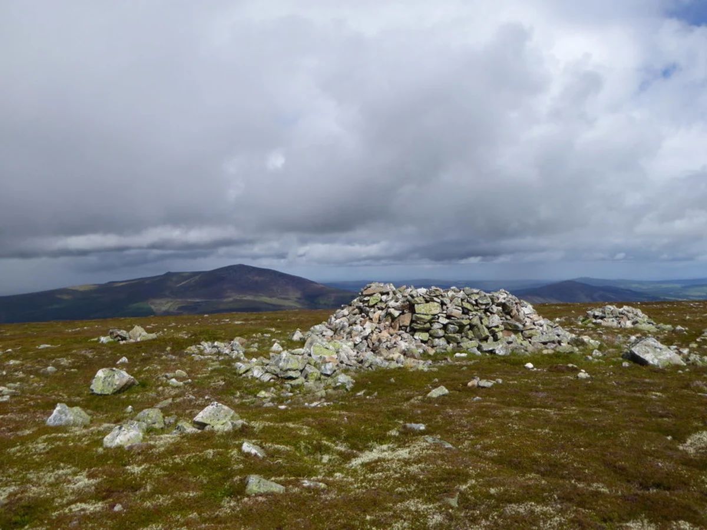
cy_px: 265
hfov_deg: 56.8
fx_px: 654
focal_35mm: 32
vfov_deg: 44.2
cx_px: 354
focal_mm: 5.4
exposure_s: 1/1600
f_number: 3.5
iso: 100
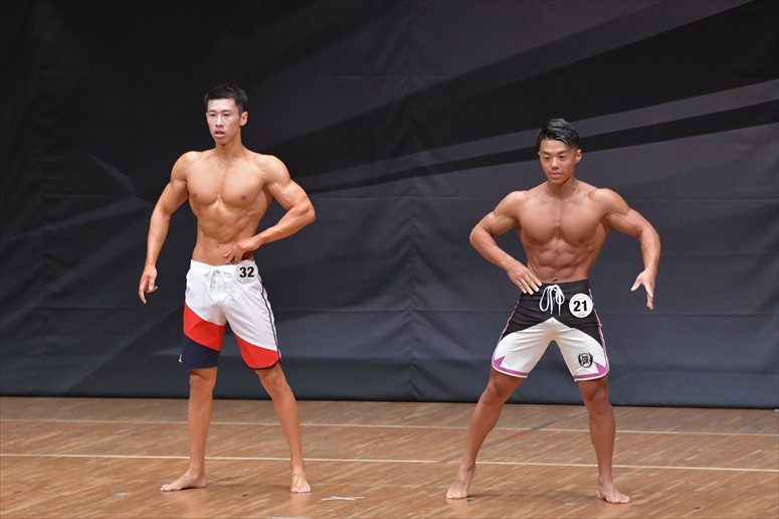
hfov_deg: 8.1
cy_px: 260
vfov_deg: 5.4
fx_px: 5515
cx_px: 390
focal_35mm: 255
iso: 6400
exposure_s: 1/400
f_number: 5.6
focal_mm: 170
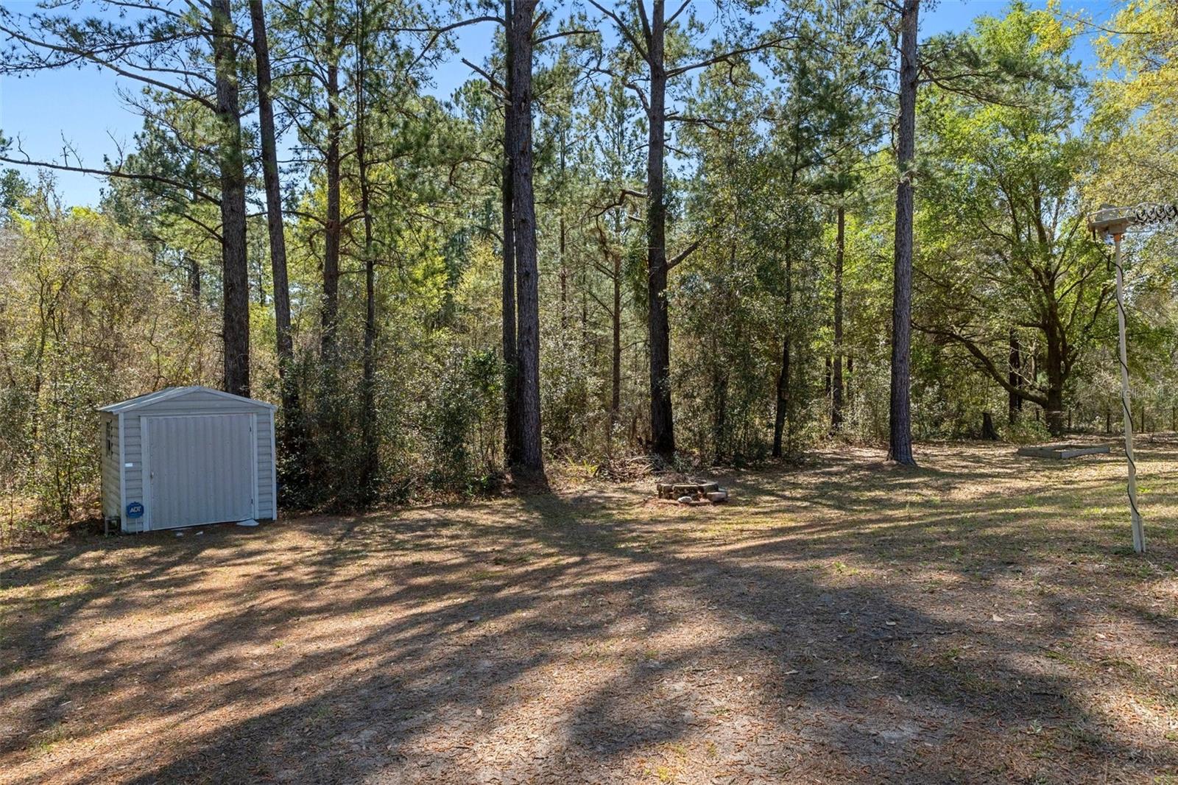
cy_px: 392
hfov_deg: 77.3
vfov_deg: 56.1
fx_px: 736
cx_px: 589
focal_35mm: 22
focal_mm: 15
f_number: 9.5
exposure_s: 1/250
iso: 320
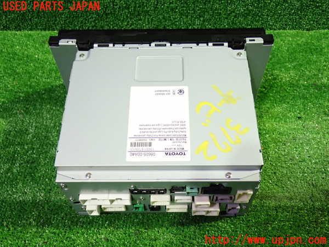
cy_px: 124
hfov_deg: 49.0
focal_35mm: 38
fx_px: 361
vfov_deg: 37.7
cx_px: 164
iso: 800
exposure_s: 1/30
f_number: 2.7
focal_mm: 6.83
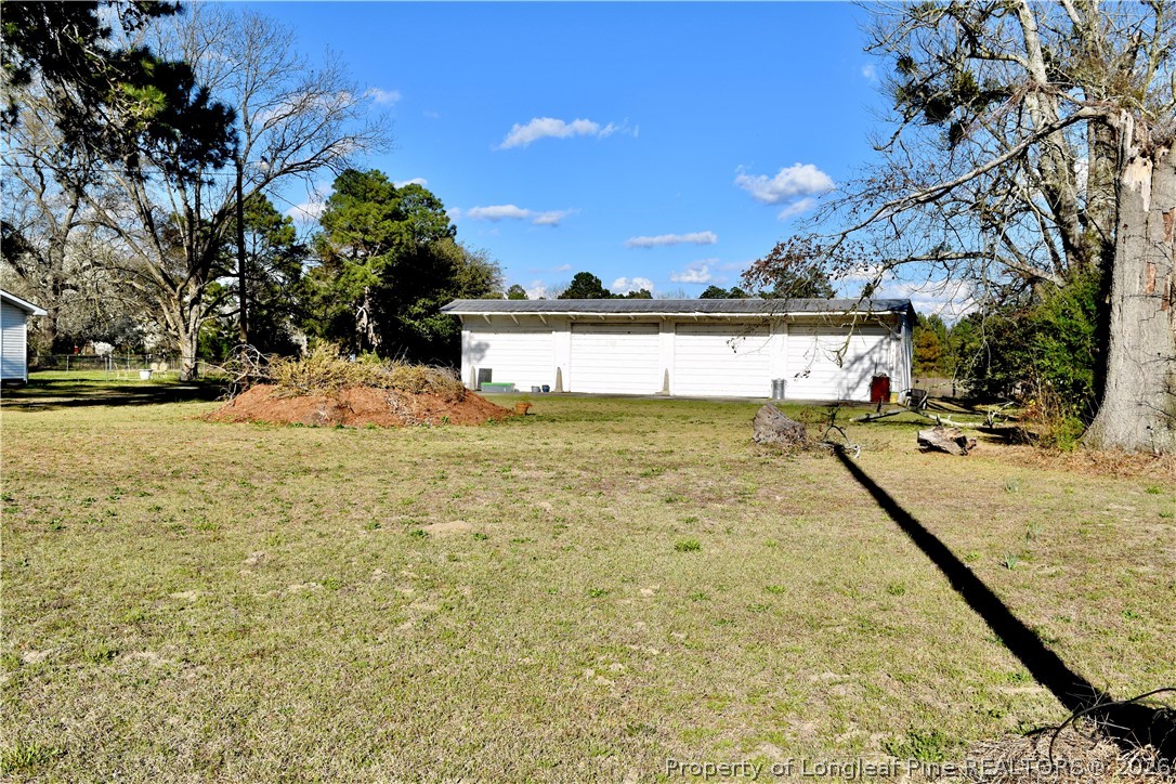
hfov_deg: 59.5
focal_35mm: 32
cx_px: 588
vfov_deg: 41.7
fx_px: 1029
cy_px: 392
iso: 200
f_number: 11
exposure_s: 1/500
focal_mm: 21
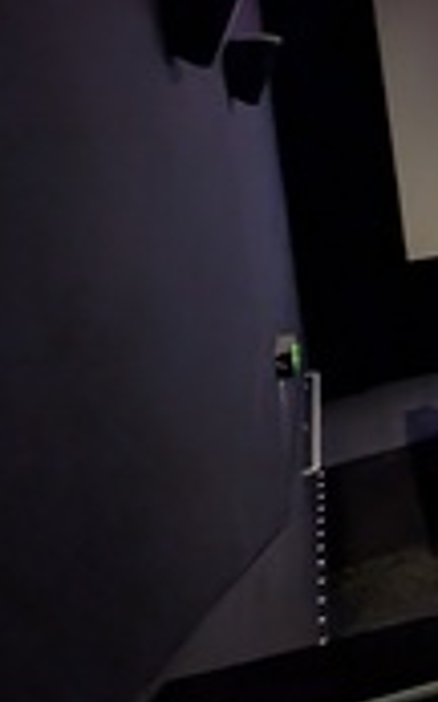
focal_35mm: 47
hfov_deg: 11.8
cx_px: 1282
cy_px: 89
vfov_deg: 40.0
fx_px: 898
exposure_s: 1/16.7
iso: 462
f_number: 1.95
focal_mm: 2.23
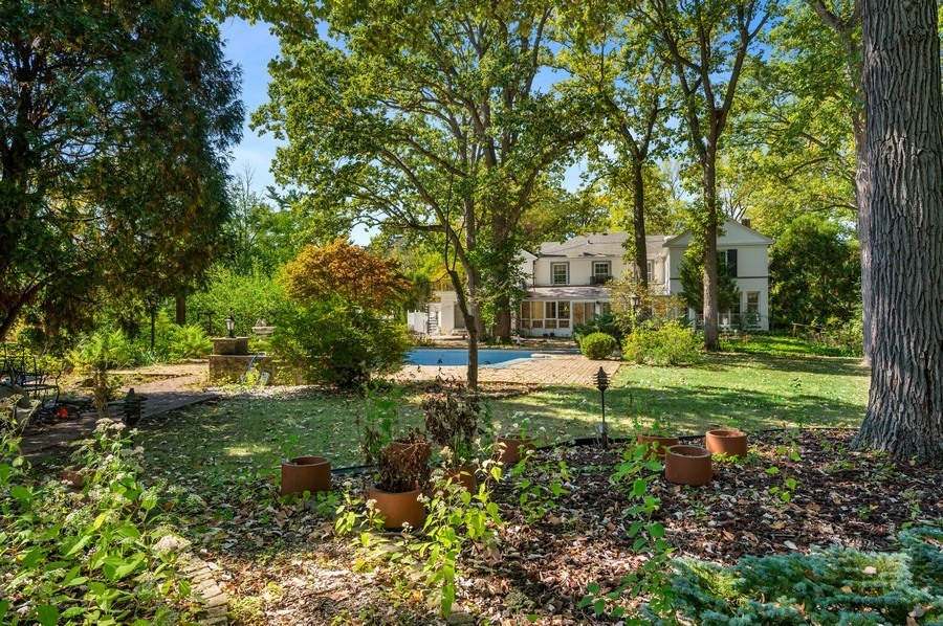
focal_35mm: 22
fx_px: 589
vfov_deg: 56.0
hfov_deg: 77.4
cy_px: 313
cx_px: 472
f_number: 8
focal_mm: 22.5
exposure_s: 1/15
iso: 200
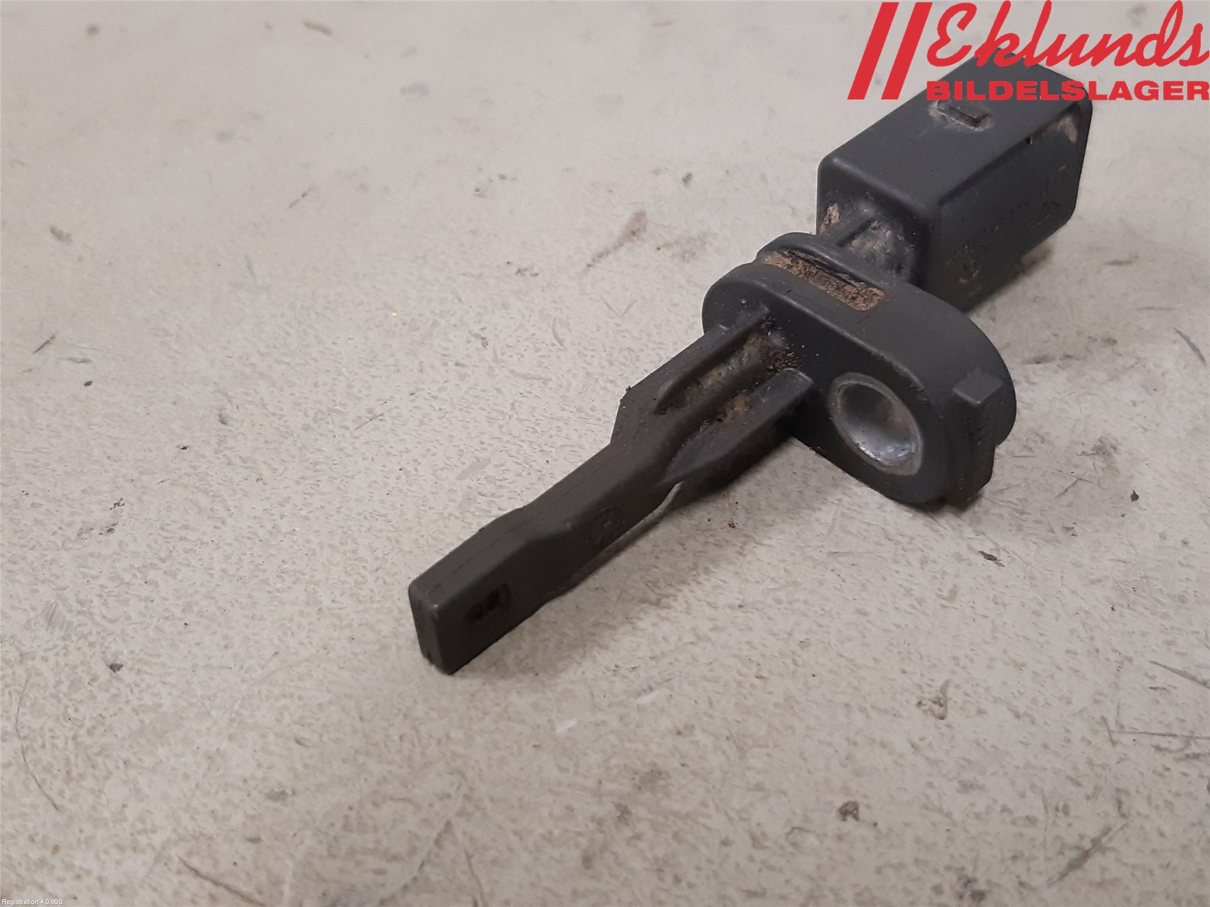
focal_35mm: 26
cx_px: 605
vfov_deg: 53.1
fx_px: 909
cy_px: 454
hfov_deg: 67.3
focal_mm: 3.93
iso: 200
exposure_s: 1/50
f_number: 1.7
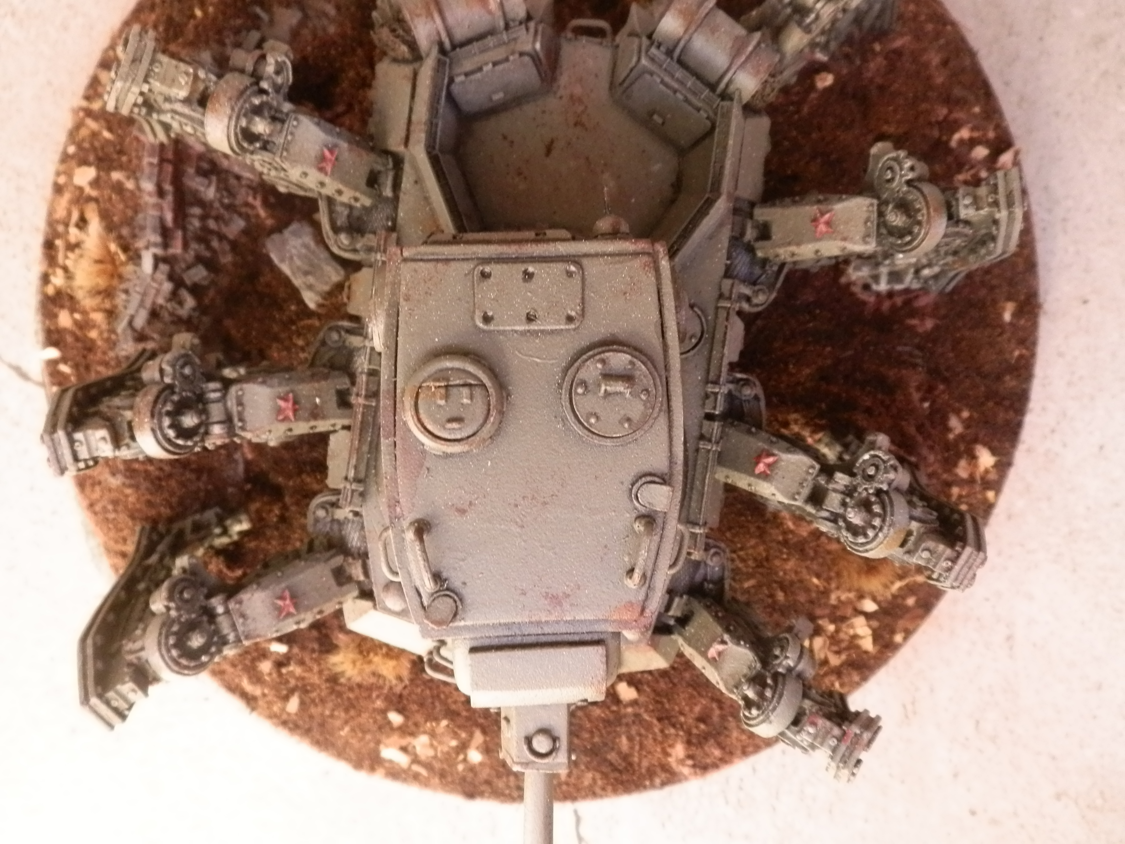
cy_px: 422
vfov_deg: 49.7
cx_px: 562
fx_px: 910
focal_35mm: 28
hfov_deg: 63.4
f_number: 3.1
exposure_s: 1/40
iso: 400
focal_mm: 5
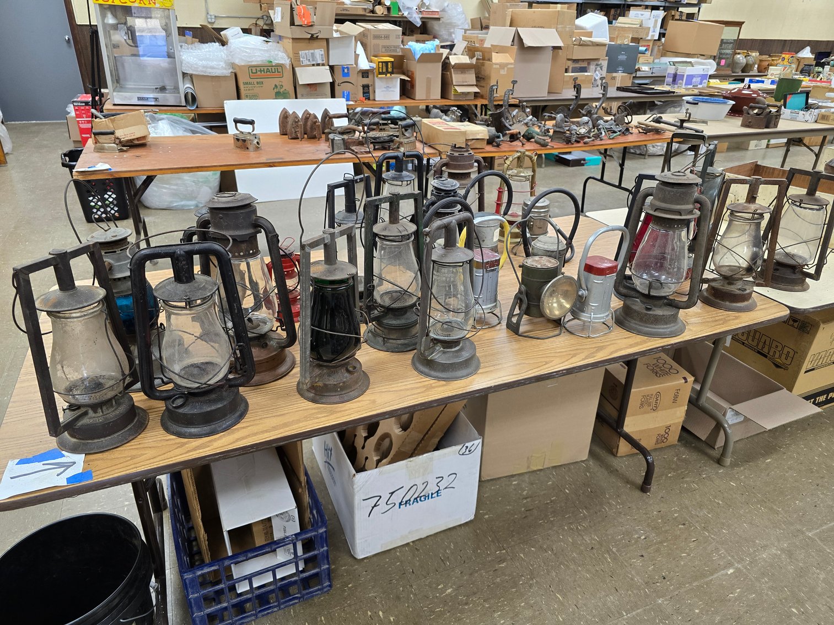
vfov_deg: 58.9
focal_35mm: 23
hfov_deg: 73.9
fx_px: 554
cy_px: 312
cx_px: 417
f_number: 1.7
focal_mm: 6.3
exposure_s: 1/62
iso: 250
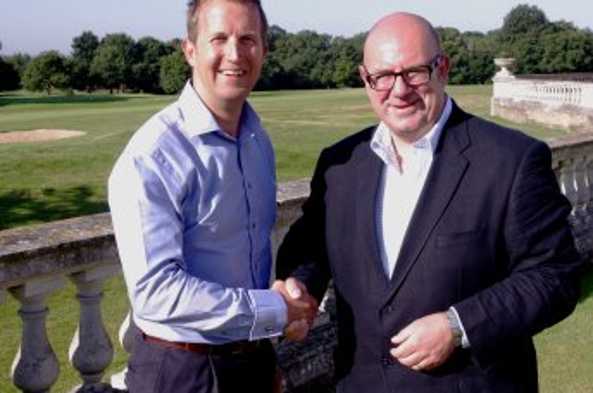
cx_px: 333
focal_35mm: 55
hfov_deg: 36.3
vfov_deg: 24.5
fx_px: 904
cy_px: 168
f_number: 8
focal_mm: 28.13
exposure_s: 1/200
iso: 400
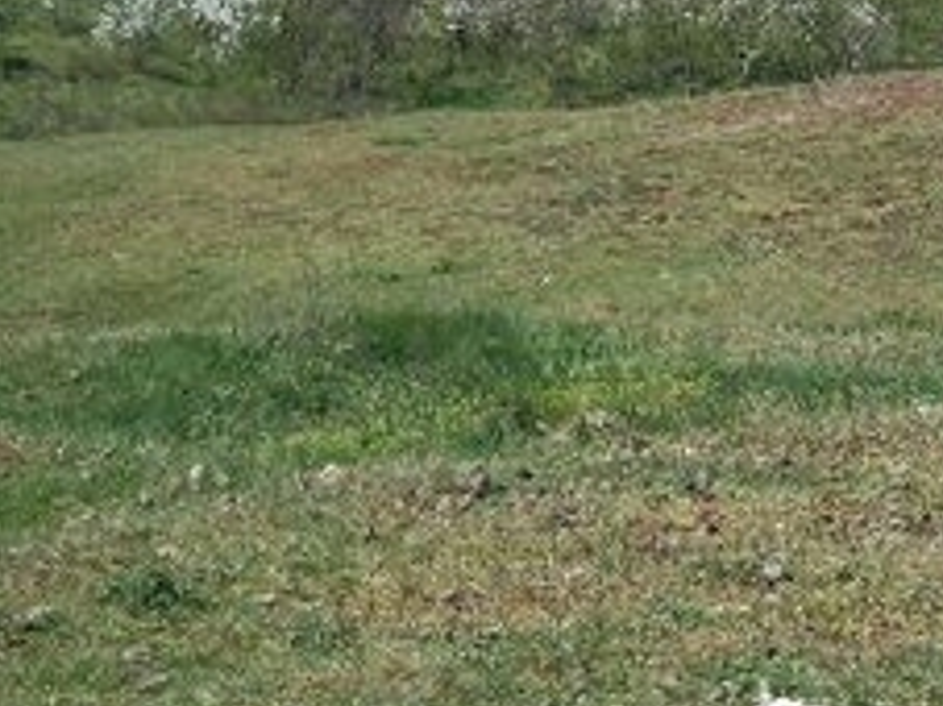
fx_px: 3594
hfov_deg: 14.5
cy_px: 79
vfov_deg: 11.2
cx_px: 1113
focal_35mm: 132
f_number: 11.2
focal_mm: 8.8
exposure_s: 1/125
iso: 80
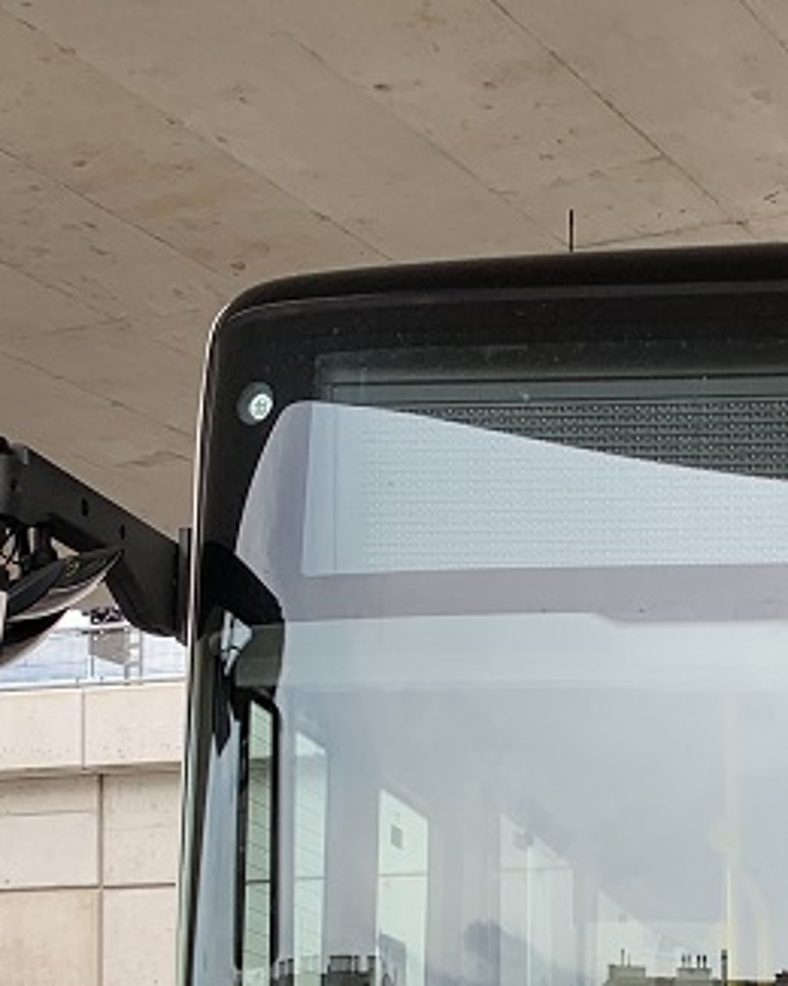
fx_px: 2332
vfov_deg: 22.7
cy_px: 1032
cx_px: 949
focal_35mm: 80
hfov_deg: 18.2
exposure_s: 1/336
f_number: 1.8
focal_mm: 4.25
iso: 25
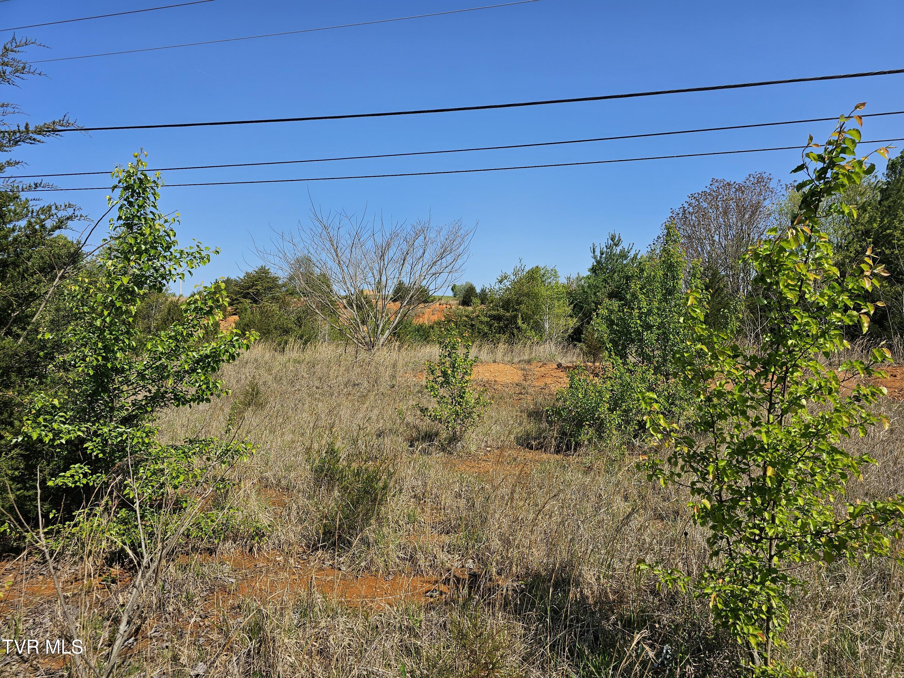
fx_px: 601
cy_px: 339
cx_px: 452
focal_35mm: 23
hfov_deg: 73.9
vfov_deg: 58.9
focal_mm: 6.3
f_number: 1.7
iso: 10
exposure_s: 1/1016
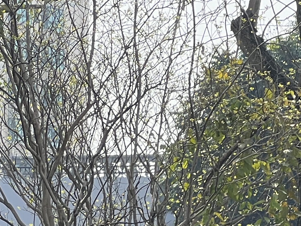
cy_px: 486
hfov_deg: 5.7
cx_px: 401
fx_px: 3017
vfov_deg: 4.2
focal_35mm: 347
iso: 32
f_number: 2.8
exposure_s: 1/423
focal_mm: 9
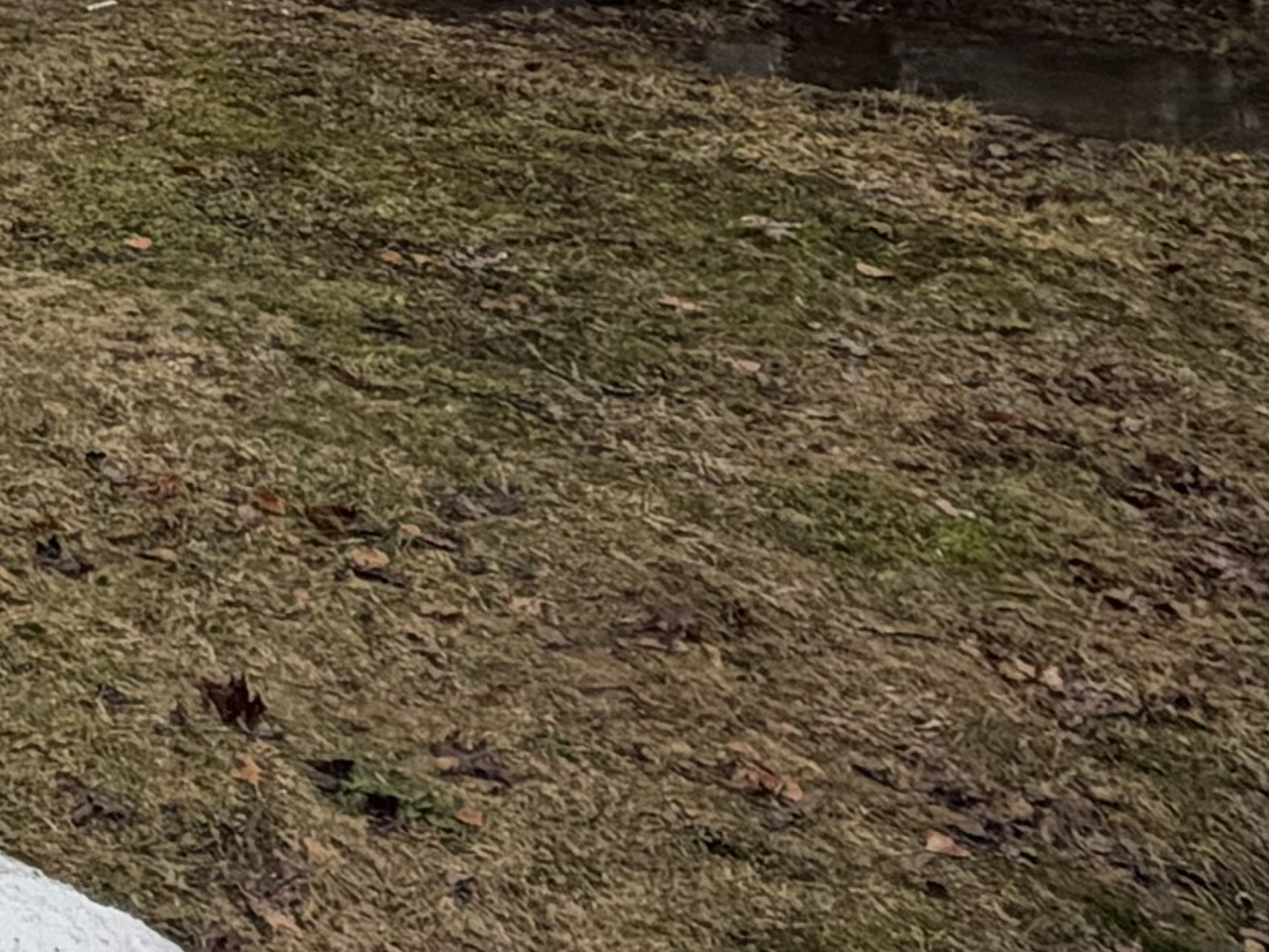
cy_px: -983
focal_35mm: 85
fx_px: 3116
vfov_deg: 14.3
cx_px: -1056
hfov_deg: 18.0
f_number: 2.2
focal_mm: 2.22
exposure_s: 1/502
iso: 50
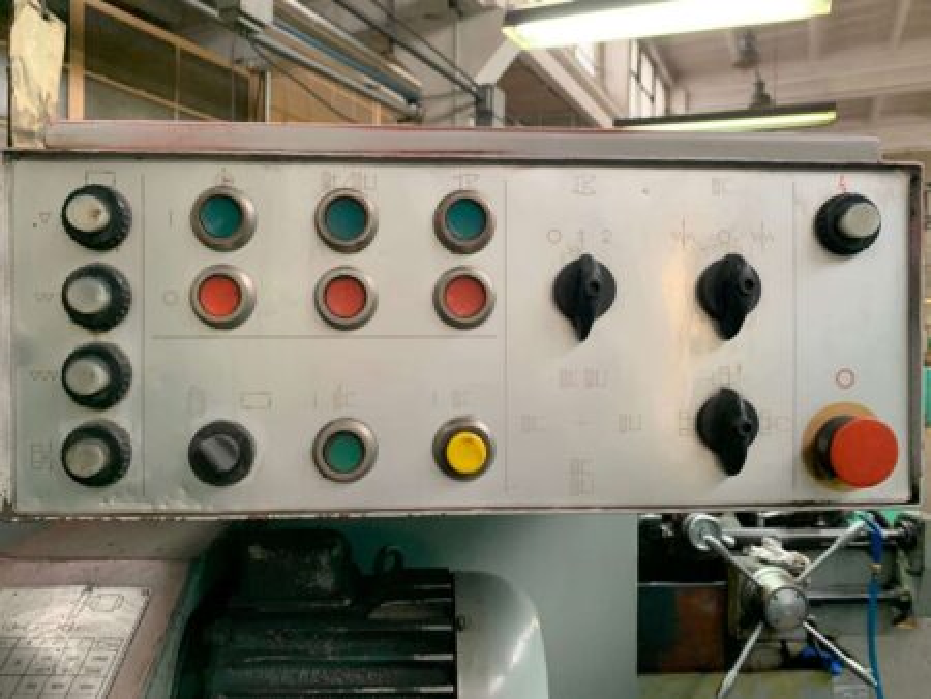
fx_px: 700
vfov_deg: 53.1
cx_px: 466
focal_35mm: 26
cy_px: 350
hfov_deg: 67.3
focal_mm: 4.25
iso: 400
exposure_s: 1/50
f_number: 1.8
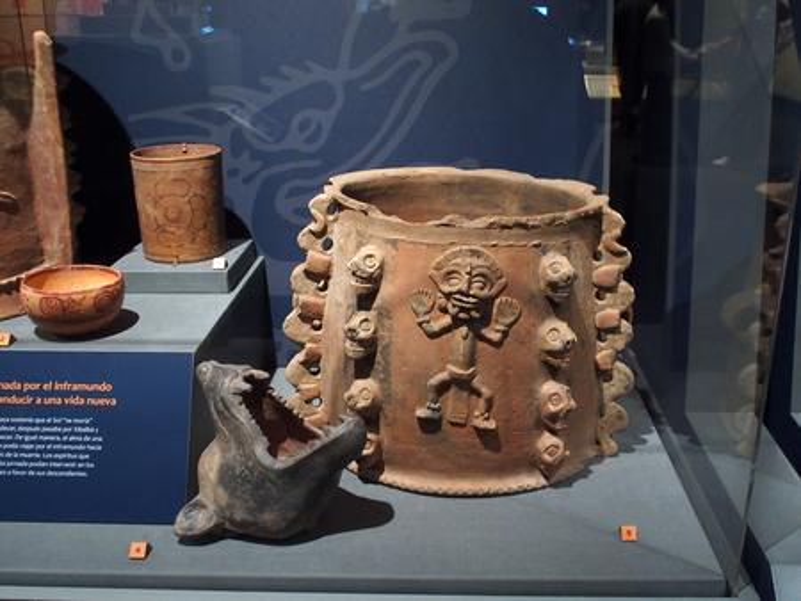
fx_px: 810
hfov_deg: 52.6
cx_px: 400
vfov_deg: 40.7
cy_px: 300
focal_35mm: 35
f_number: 2.8
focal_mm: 7.4
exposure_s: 1/10
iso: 800
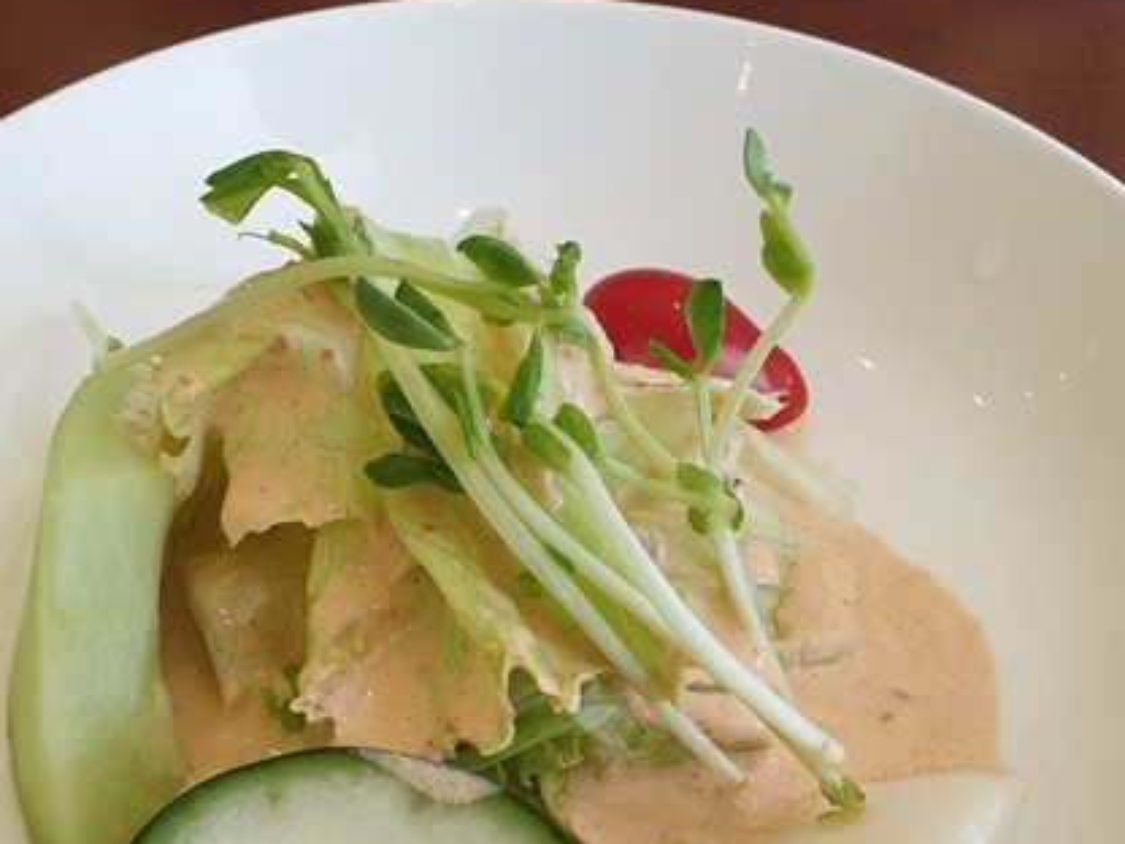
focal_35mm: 50
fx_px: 1625
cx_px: 519
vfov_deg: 27.9
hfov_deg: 38.2
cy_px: 771
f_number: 2.4
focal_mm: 4.3
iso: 125
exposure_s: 1/60
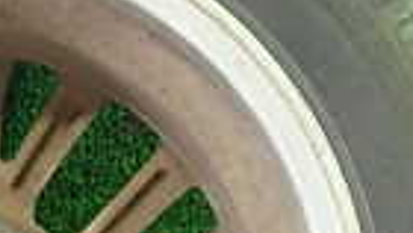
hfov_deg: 17.8
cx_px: -15
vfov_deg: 10.1
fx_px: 1282
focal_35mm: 117
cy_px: 327
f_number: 2
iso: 500
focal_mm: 4.5
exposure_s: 1/30
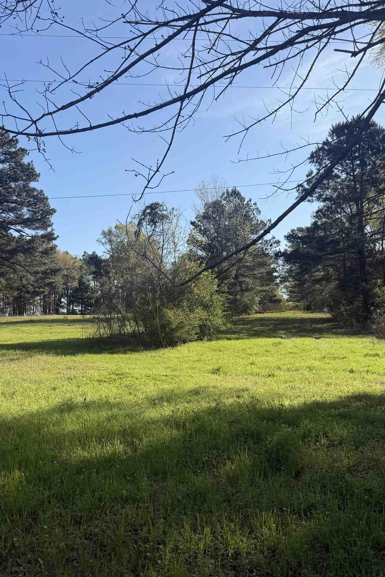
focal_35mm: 34
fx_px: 545
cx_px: 144
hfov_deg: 38.6
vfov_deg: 55.8
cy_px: 288
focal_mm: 6.76
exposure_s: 1/3425
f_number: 1.78
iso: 80
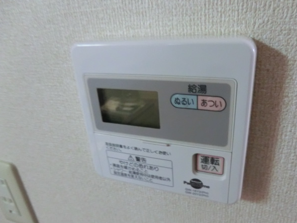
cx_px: 160
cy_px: 117
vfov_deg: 53.0
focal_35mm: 26
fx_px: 223
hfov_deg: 67.2
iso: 800
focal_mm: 4.3
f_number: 3.2
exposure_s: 1/20
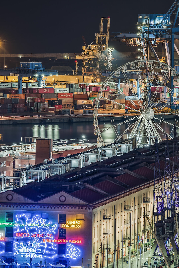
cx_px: 77
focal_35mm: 416
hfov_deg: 3.3
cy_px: 197
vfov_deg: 5.0
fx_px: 3103
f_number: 11
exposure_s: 1/30
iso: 100
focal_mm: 280
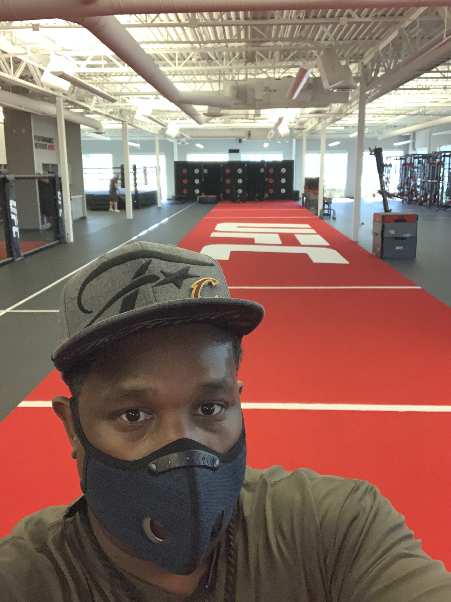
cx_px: 226
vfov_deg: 56.8
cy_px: 301
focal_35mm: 32
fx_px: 556
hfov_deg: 44.2
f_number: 2.2
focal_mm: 2.87
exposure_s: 1/44
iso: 640
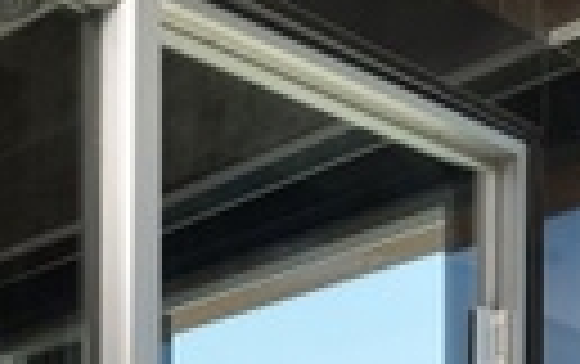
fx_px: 1630
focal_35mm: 103
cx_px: -43
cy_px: 831
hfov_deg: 19.4
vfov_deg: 11.0
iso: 100
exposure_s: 1/160
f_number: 6.3
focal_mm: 12
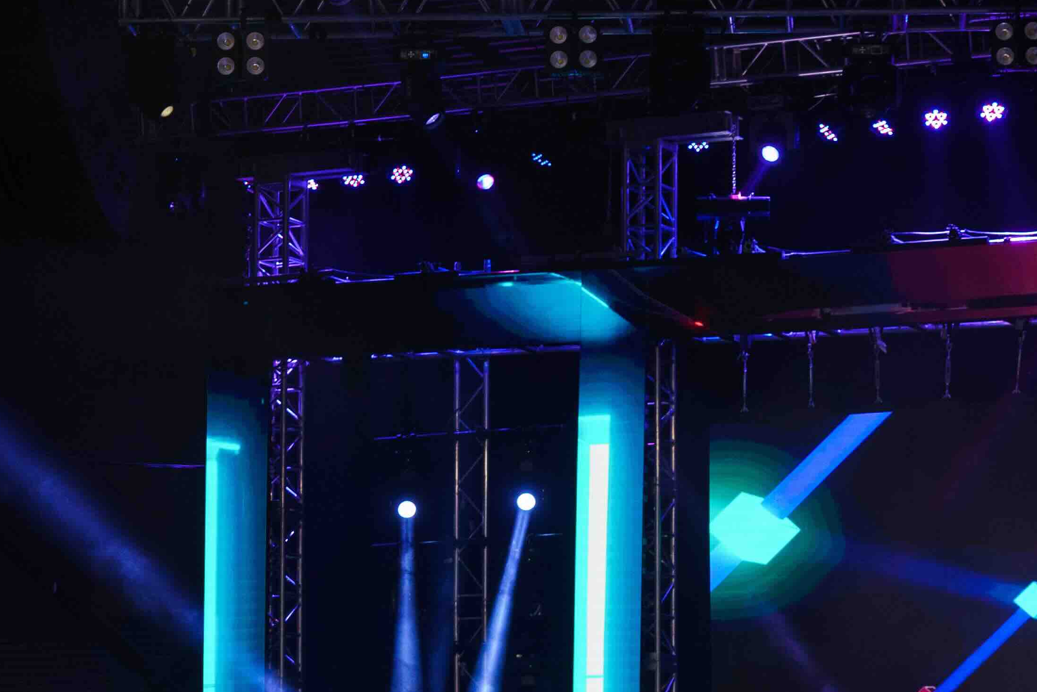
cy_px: 612
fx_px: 3890
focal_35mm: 135
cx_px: 970
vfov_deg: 10.1
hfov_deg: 15.0
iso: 1600
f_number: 4
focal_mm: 70
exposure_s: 1/125
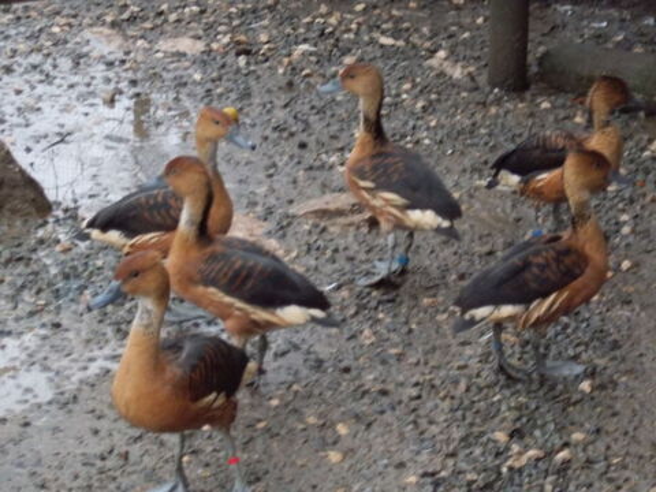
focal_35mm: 130
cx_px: 328
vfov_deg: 11.4
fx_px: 2464
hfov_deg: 15.2
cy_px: 246
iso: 800
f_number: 6.5
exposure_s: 1/60
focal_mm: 23
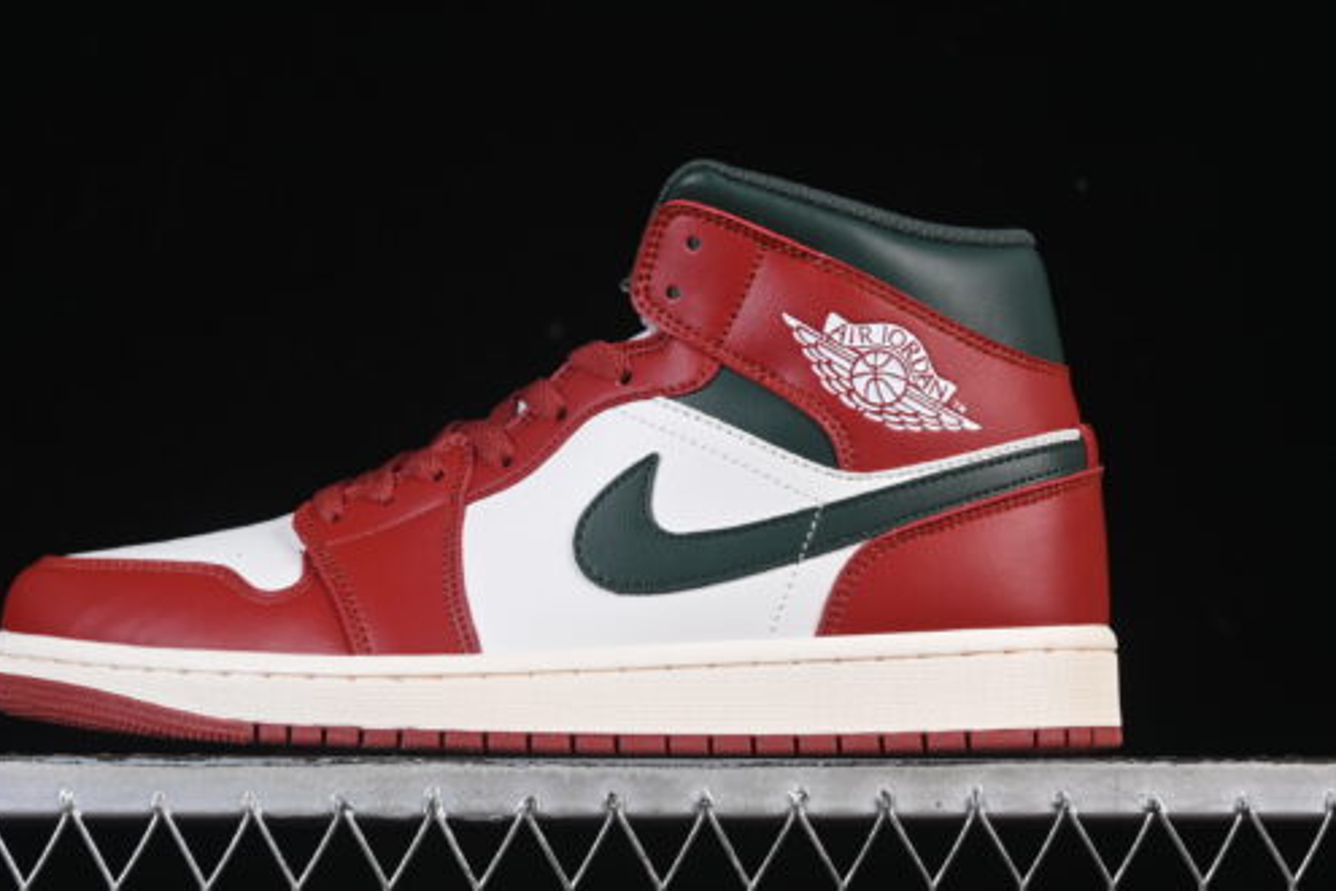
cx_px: 561
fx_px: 3377
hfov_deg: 22.4
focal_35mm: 91
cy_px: 424
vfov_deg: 15.0
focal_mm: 50
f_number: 8
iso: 160
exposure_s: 1/80
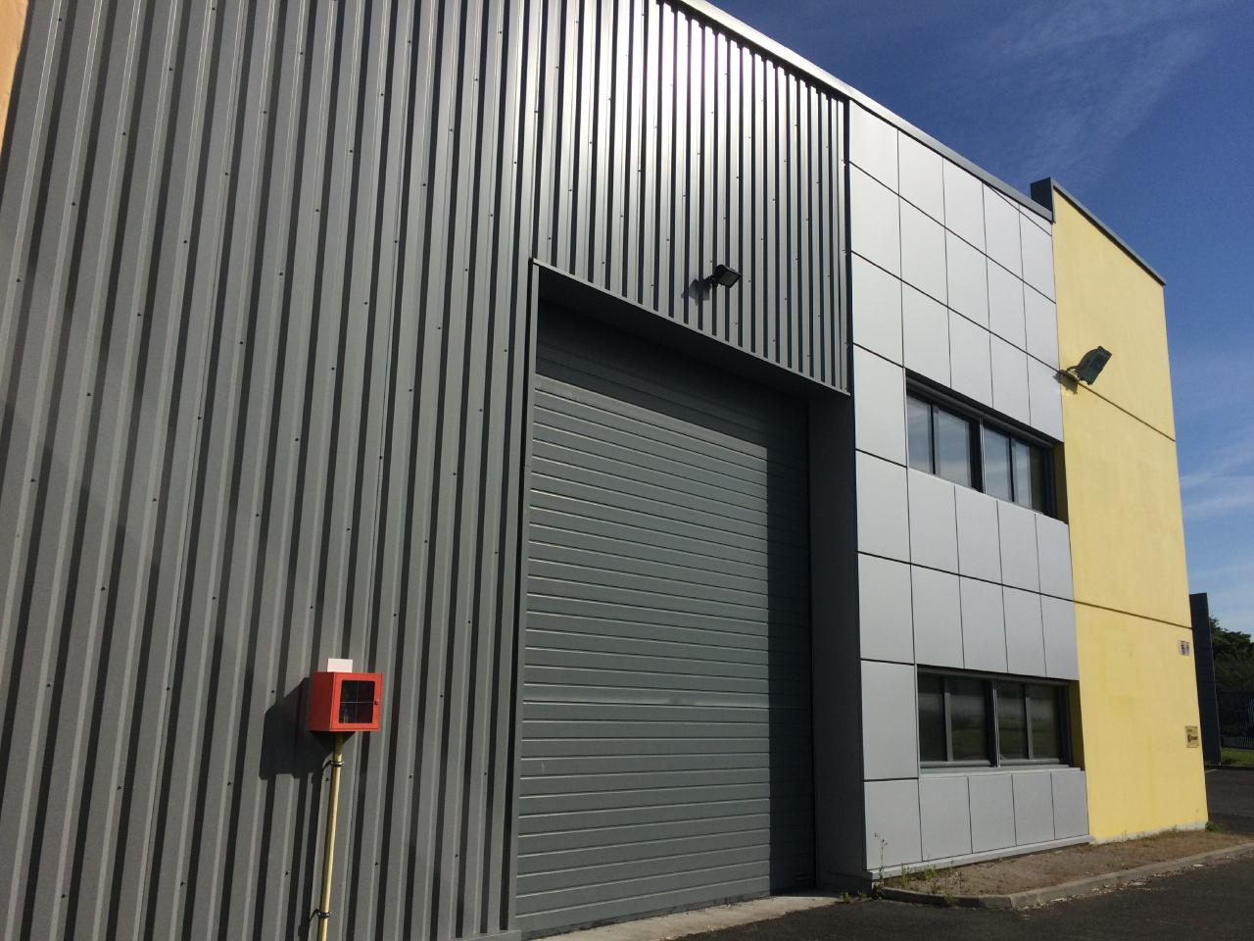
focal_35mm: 29
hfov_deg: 61.7
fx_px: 1051
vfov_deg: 48.2
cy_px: 470
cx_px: 627
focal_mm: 4.15
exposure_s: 1/5128
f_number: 2.2
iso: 32
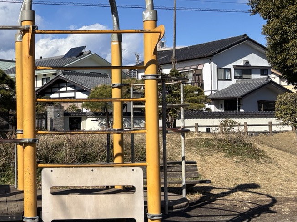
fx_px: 437
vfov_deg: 28.5
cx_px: 19
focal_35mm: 51
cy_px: 96
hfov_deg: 34.9
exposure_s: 1/4255
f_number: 1.6
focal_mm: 5.96
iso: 50
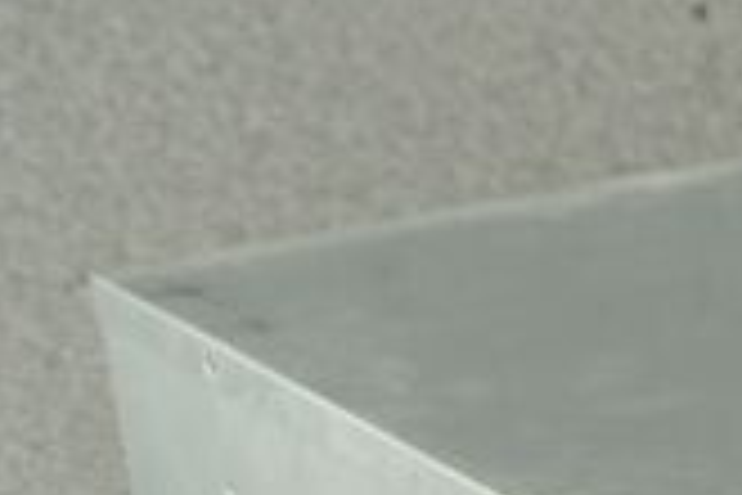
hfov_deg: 9.8
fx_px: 4122
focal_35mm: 200
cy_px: 479
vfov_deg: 6.8
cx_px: 1300
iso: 1600
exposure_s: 1/125
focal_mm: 55
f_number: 9
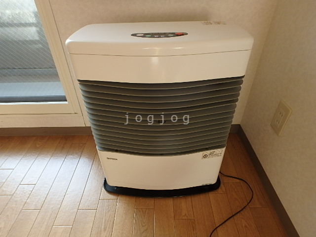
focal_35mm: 21
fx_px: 192
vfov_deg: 63.4
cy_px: 118
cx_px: 158
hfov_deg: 79.0
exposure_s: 1/60
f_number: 3.5
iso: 200
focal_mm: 3.7
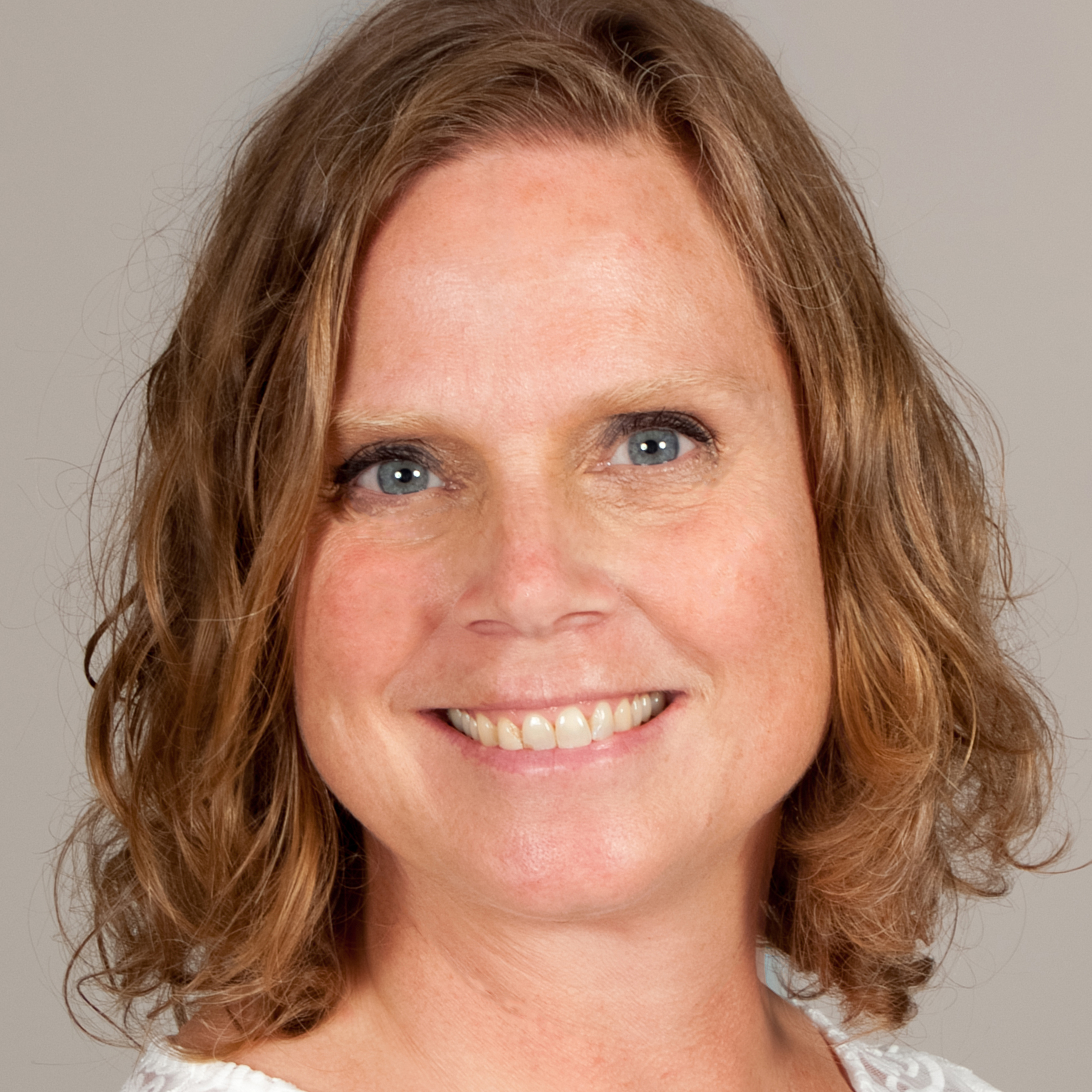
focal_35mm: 106
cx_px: 544
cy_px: 701
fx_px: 3783
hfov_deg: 16.4
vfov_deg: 16.4
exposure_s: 1/125
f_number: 11
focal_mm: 55
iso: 100
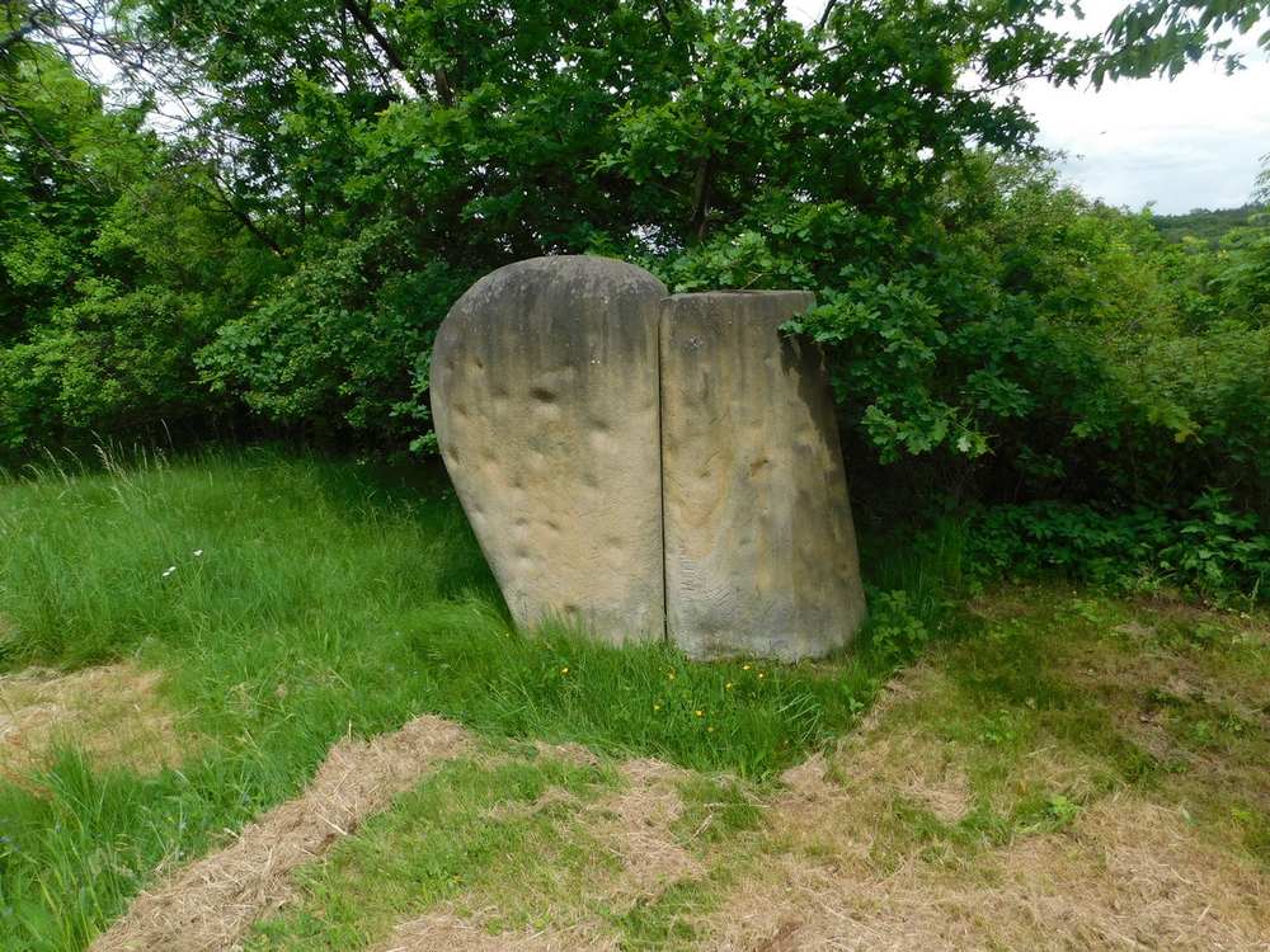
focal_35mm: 23
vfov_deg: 58.9
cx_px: 635
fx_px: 844
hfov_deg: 73.9
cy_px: 476
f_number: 3
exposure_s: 1/1000
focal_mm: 4
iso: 125
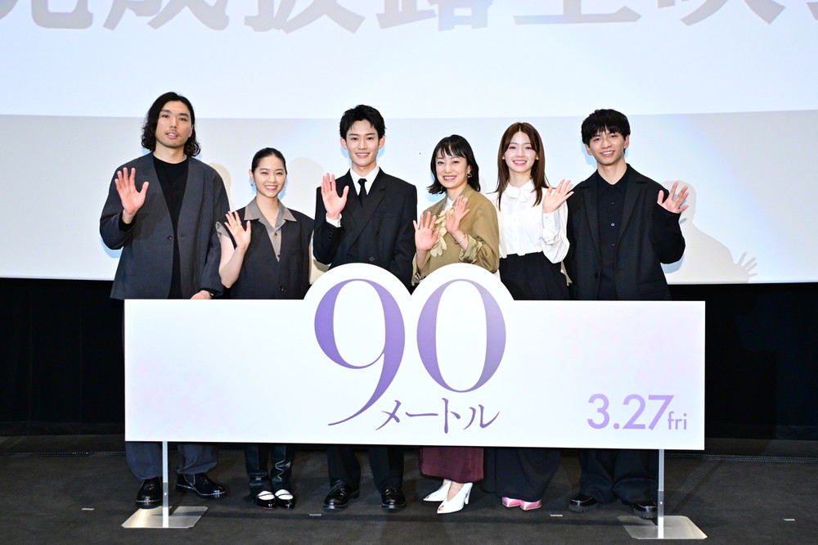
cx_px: 409
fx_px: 863
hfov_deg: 50.7
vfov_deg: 35.0
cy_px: 272
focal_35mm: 38
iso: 3200
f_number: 4.2
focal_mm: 25.5
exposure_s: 1/200
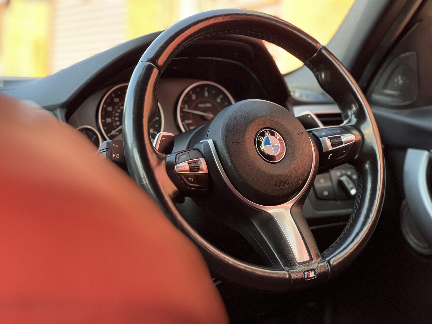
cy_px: 162
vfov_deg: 19.1
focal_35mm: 77
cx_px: 216
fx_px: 961
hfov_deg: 25.3
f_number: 2.8
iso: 250
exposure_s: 1/121
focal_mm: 9
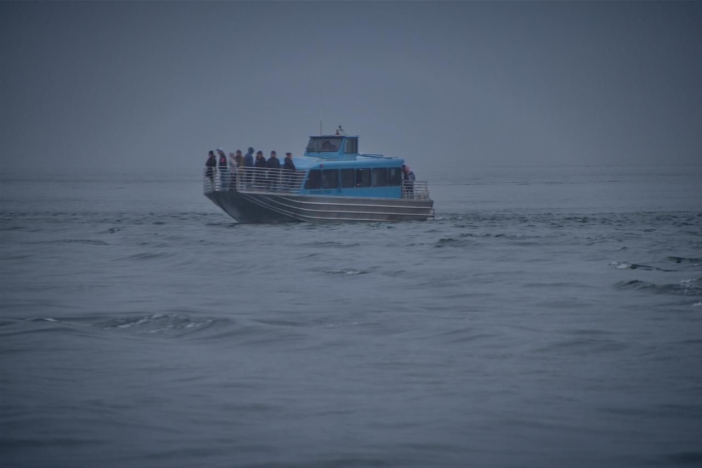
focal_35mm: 300
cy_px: 234
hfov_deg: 6.9
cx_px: 351
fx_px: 5851
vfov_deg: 4.6
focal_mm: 300
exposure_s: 1/640
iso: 125
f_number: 5.6
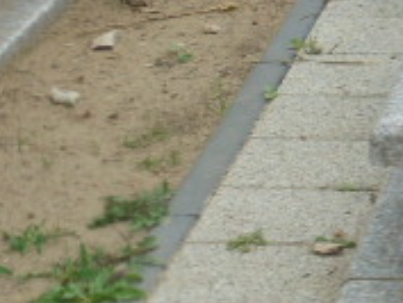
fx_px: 2353
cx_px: 681
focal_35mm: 202
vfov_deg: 7.3
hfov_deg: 9.4
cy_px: -73
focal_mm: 10.1
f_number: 5.2
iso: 100
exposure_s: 1/160
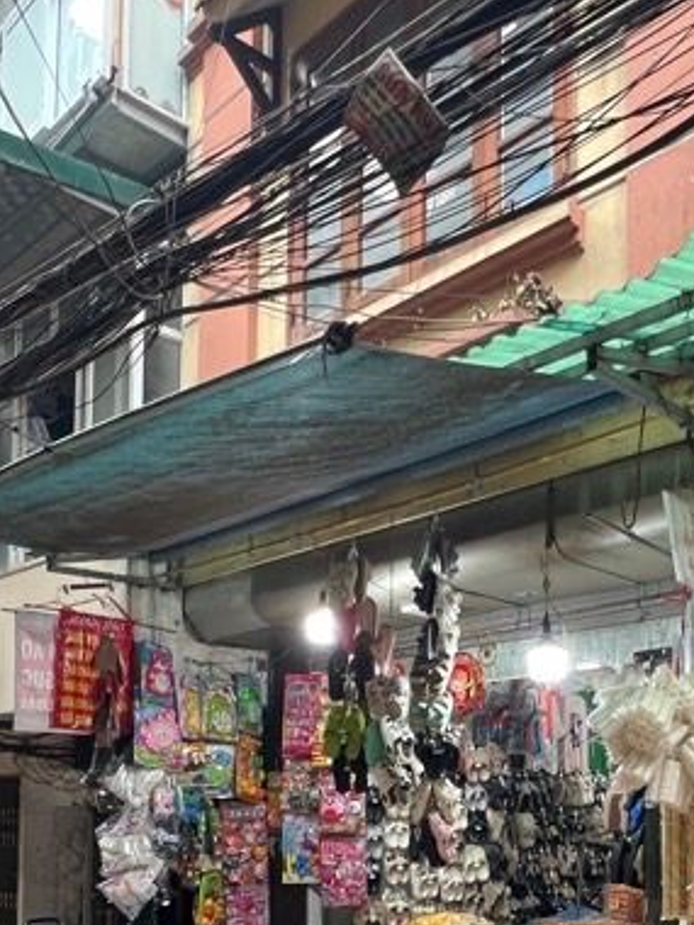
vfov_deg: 48.9
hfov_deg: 39.6
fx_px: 936
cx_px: 524
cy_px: 767
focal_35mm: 35
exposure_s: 1/50
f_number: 1.8
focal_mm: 1.57
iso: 160
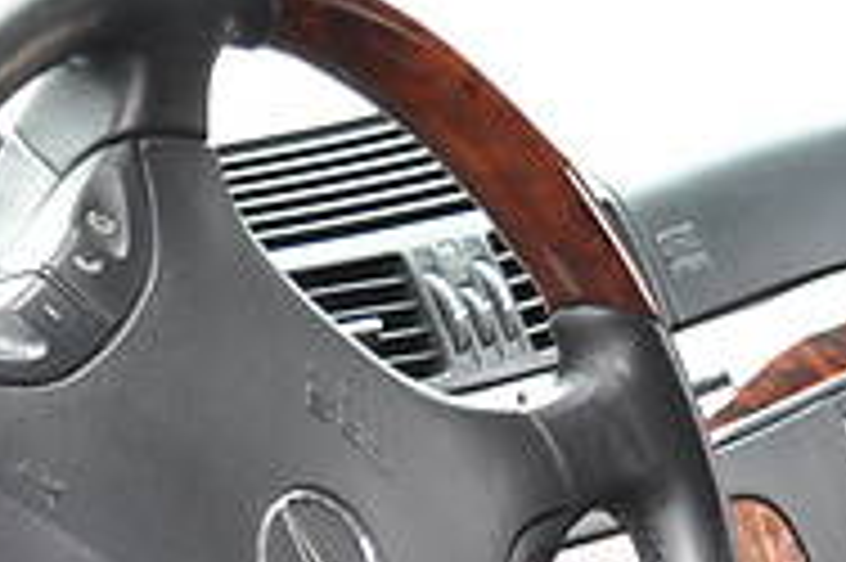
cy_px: 973
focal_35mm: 243
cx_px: -126
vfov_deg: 5.6
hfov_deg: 8.4
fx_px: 5705
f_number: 4.8
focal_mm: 38
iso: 800
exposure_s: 1/60
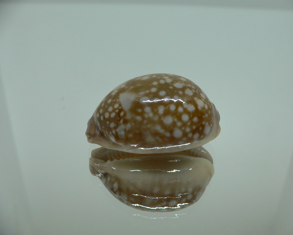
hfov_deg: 49.1
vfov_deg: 40.1
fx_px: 321
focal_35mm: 37
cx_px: 154
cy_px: 118
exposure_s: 1/60
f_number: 2.8
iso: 150
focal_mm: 4.6
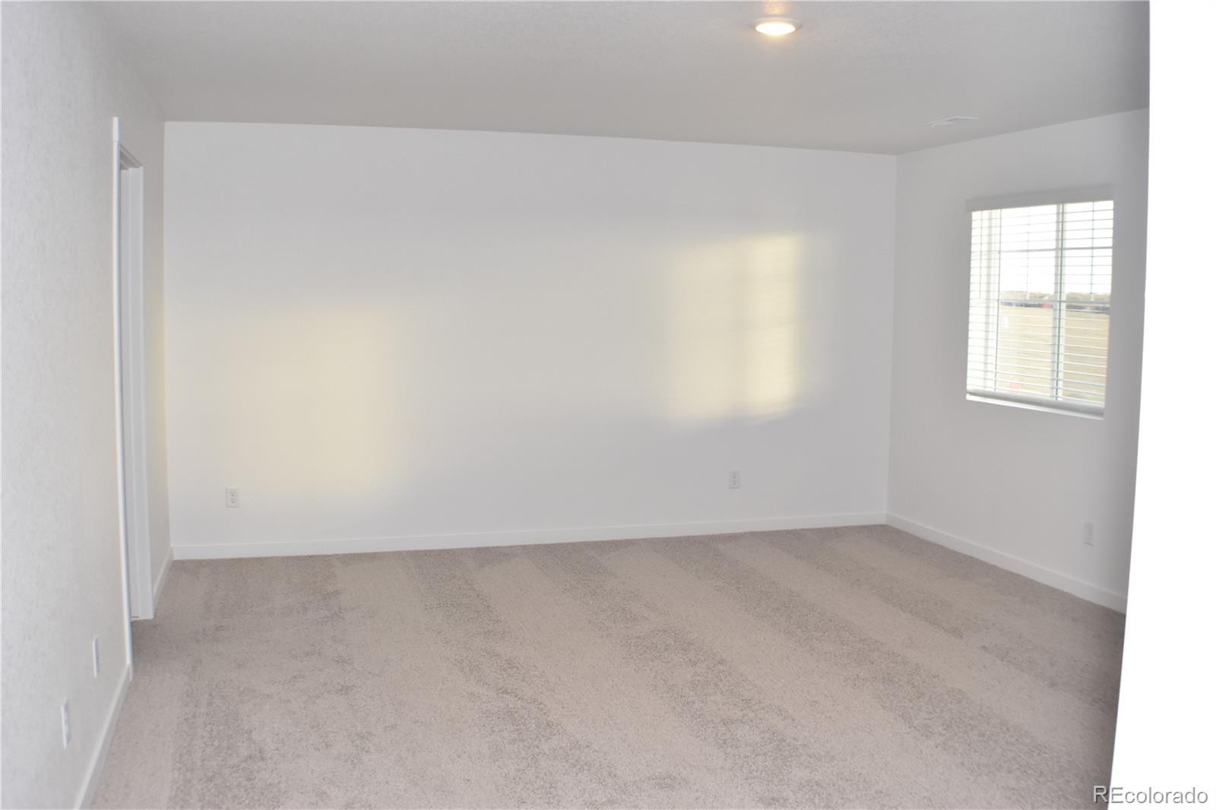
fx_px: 1520
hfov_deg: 43.6
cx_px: 608
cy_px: 405
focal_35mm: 45
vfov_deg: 29.9
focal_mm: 30
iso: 800
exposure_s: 1/100
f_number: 5
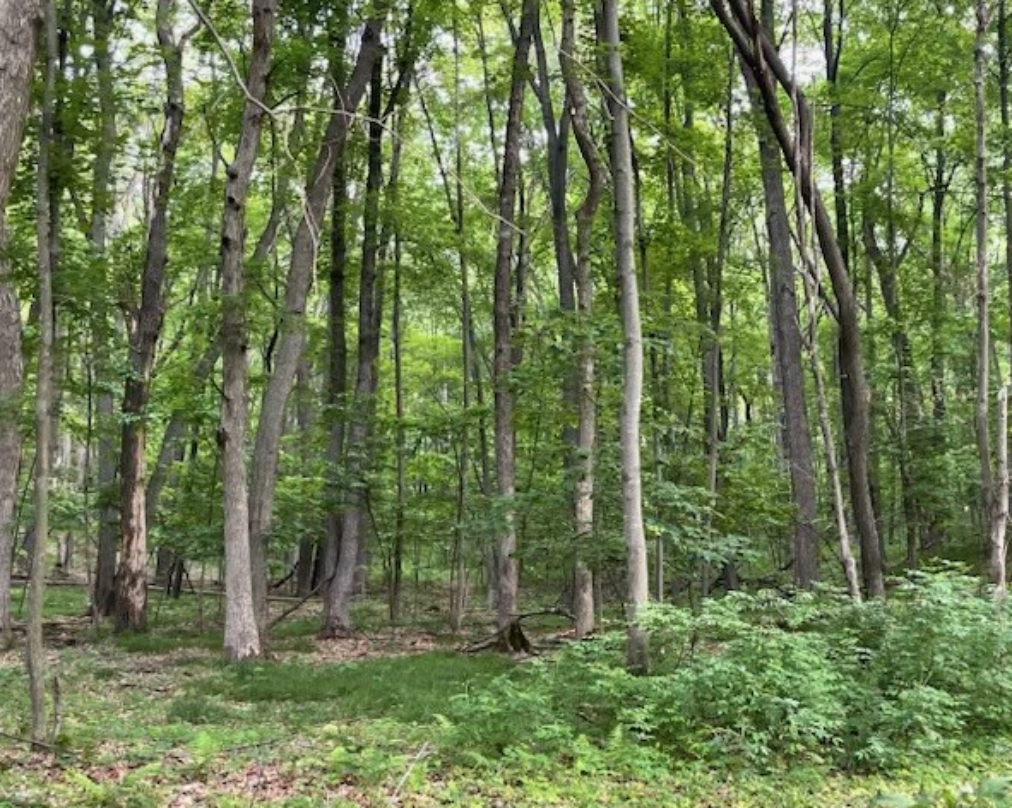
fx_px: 1317
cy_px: 512
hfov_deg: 41.5
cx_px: 675
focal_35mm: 44
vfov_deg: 33.9
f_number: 1.6
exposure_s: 1/111
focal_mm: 4.2
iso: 125
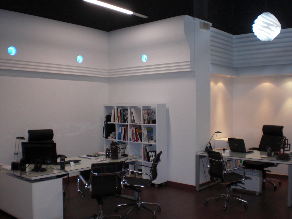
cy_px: 110
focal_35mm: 38
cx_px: 146
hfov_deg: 49.0
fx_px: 321
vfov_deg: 37.7
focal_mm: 6.3
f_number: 3.1
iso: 200
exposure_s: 1/60
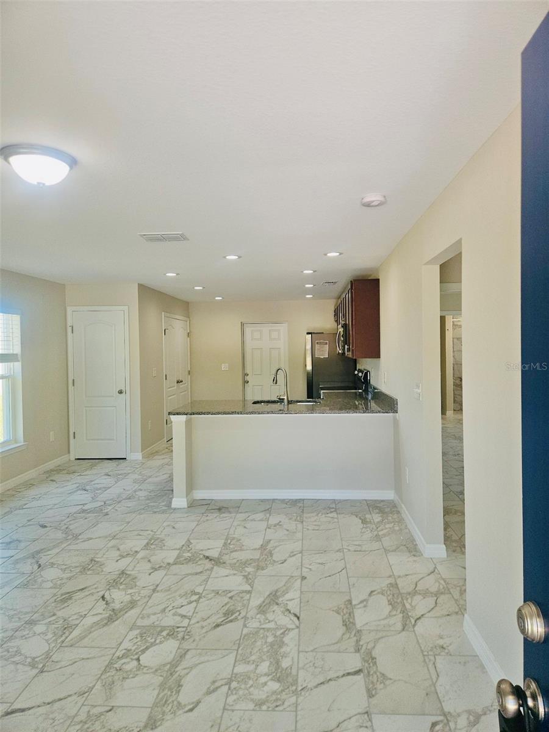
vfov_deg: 73.9
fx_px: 486
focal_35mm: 23
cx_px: 274
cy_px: 366
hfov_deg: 58.9
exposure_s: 1/120
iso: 84
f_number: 1.8
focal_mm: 5.4
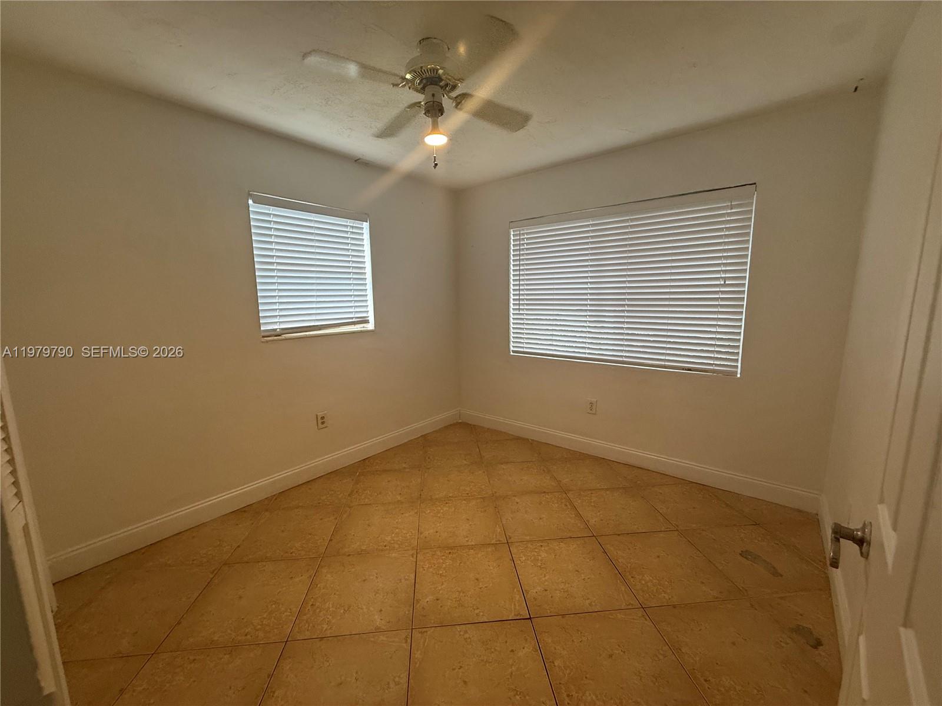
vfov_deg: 85.7
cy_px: 353
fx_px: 381
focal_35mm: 14
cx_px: 471
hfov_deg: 102.1
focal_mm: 2.22
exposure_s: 1/120
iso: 160
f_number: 2.2
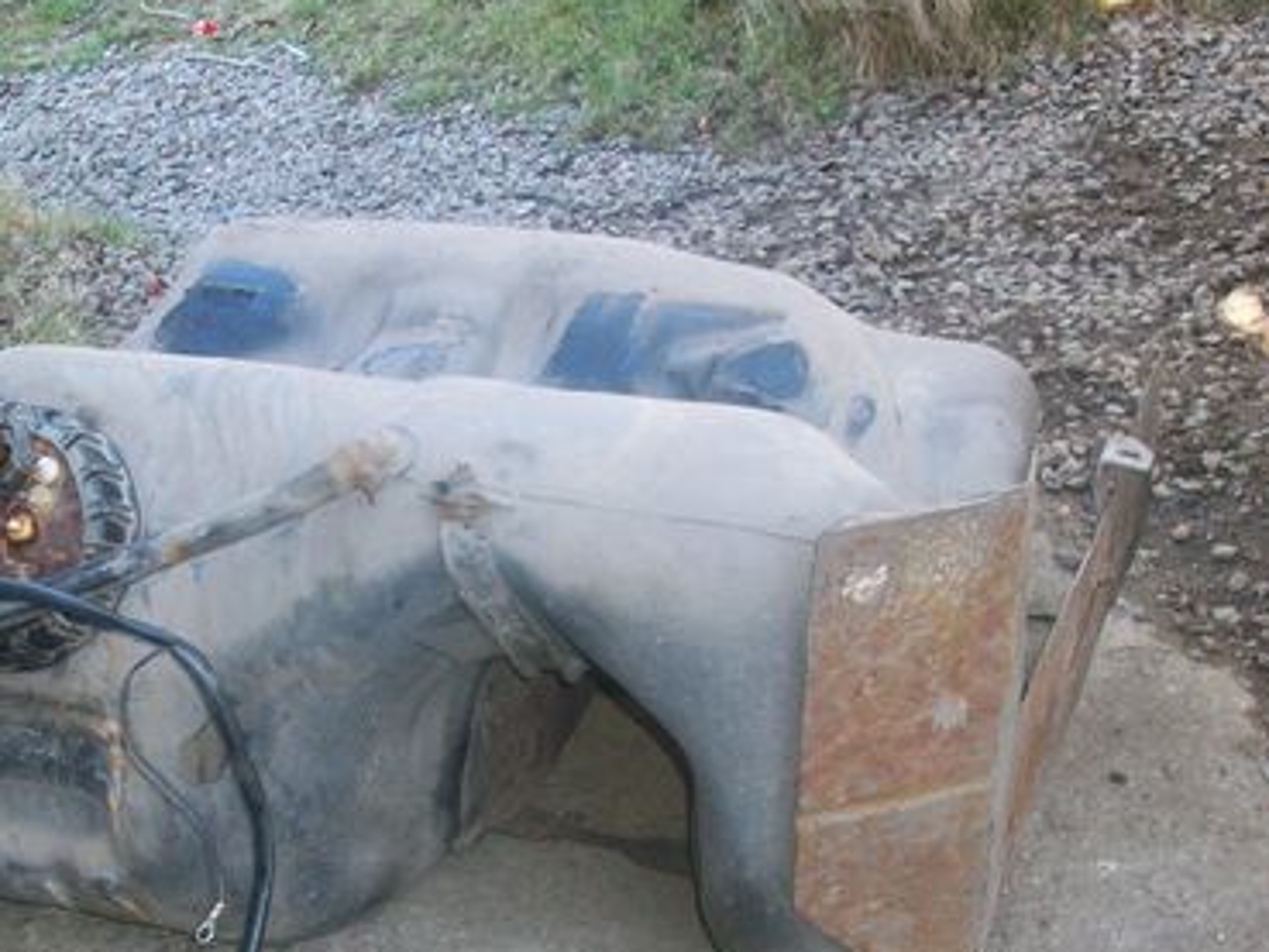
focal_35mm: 59
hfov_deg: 32.6
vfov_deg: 24.7
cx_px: 547
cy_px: 646
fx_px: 2164
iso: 80
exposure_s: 1/60
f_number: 2.8
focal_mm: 5.7
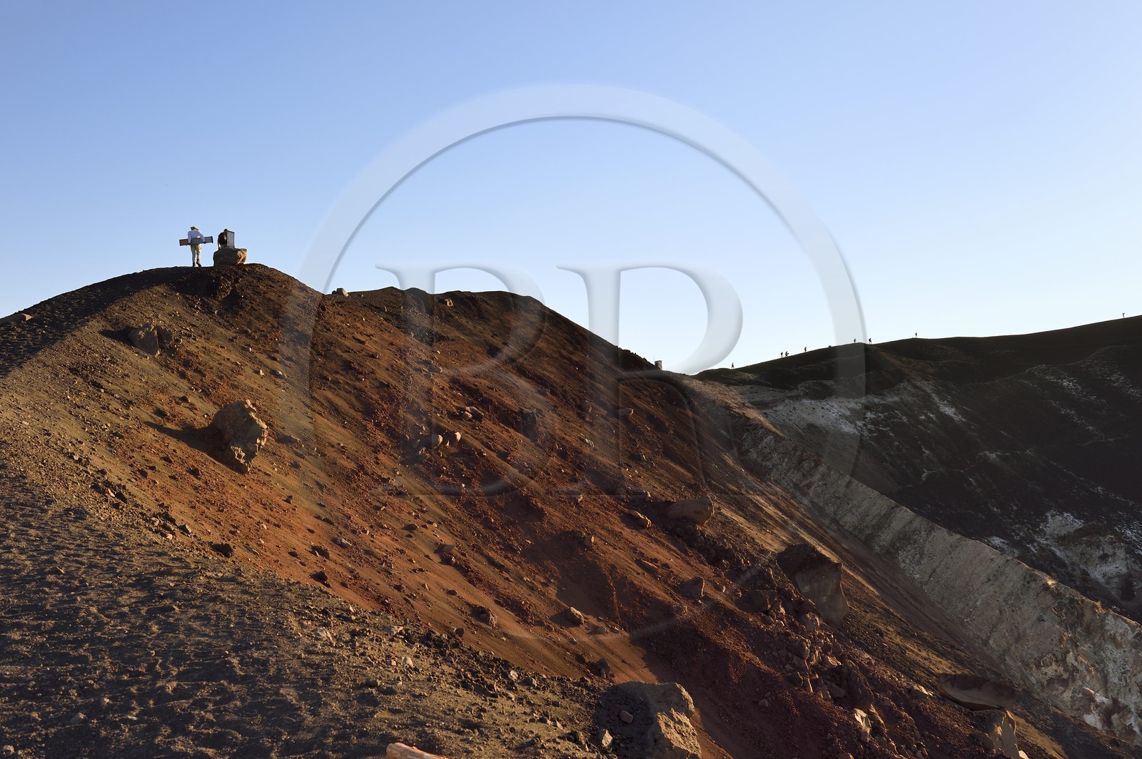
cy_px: 380
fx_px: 1204
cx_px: 571
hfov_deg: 50.7
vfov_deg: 35.0
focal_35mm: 38
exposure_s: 1/160
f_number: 10
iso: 200
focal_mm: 38
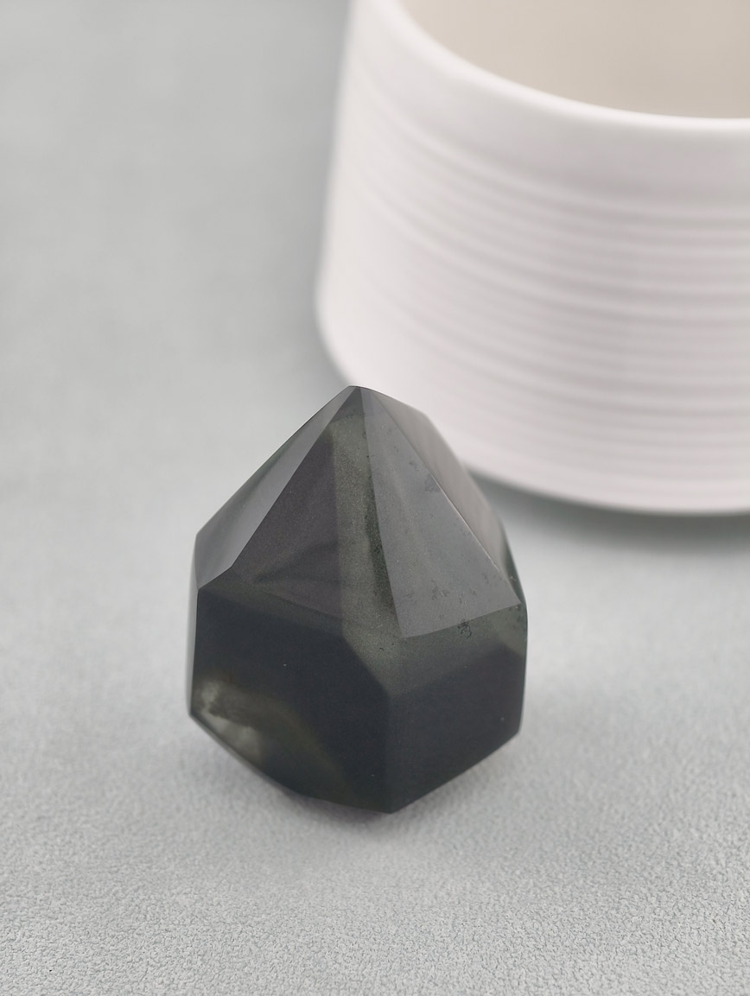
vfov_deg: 23.0
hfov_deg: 17.4
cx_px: 375
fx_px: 2450
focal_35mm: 85
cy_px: 498
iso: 125
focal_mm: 22.48
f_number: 2.67
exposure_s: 1/160
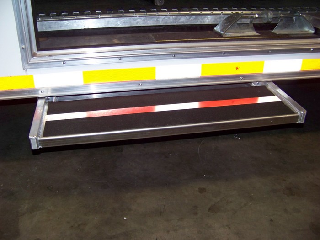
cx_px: 160
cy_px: 120
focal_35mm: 36
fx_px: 333
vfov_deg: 39.7
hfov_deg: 51.4
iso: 200
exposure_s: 1/30
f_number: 2.8
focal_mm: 5.85
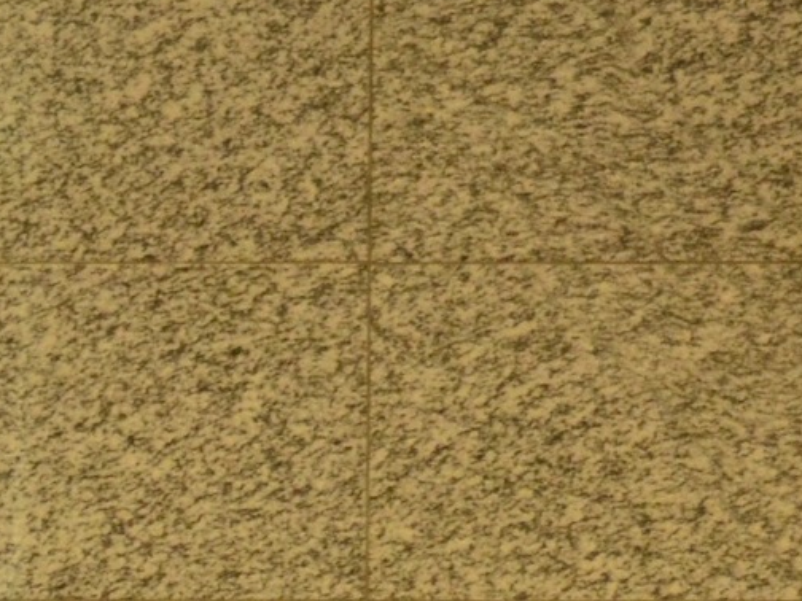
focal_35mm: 320
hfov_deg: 6.0
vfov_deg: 4.6
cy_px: 1033
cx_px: -821
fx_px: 7414
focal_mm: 40
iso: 800
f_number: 4.5
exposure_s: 1/50
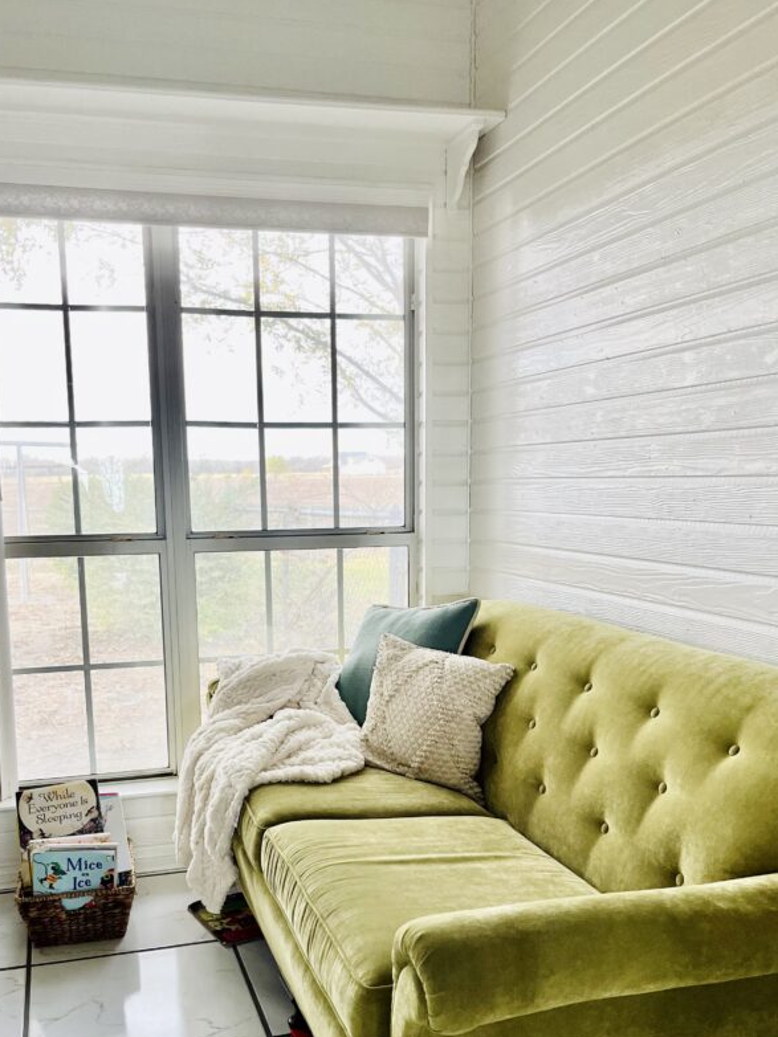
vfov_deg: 53.3
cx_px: 343
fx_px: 1019
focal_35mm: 34
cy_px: 653
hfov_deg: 41.7
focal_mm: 5.1
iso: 125
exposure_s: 1/88
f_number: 1.6
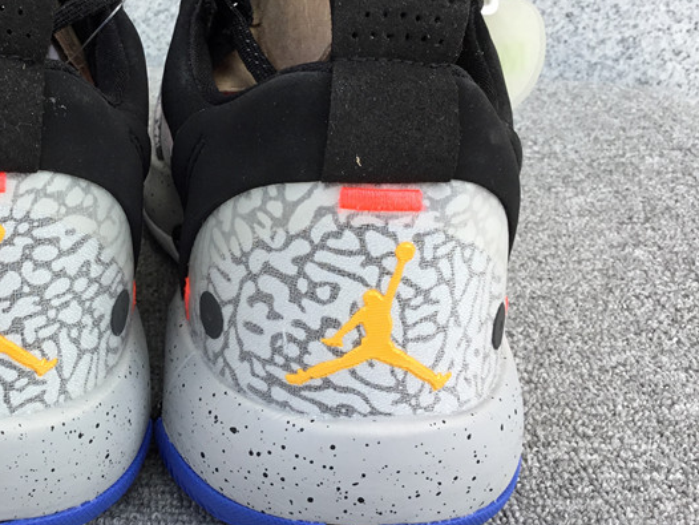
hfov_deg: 35.3
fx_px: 1071
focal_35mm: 53
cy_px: 179
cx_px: 170
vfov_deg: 27.4
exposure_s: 1/189
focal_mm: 3.3
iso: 25
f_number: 2.4
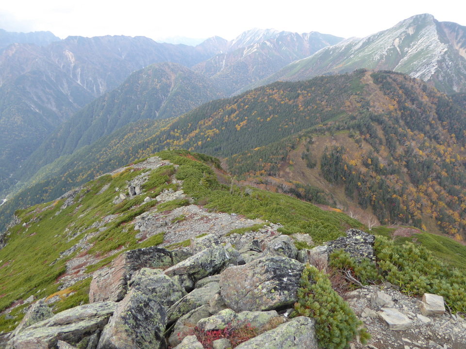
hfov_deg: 69.4
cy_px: 174
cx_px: 233
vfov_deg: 54.9
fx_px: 337
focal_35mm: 25
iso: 100
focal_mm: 4.3
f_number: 3.3
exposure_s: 1/200
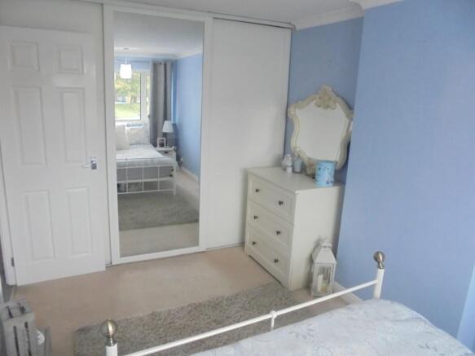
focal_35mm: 26
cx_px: 238
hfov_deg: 67.3
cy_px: 178
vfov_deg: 53.0
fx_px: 357
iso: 400
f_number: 3.5
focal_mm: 4.6
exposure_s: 1/15
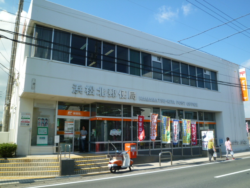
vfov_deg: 48.2
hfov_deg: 61.7
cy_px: 94
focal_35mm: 29
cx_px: 125
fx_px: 209
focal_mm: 5.2
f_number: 4
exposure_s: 1/500
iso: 80
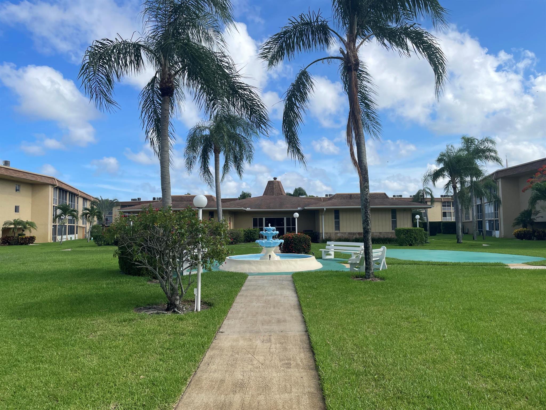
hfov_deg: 67.3
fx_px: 410
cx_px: 273
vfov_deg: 53.1
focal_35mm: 26
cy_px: 205
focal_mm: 4.2
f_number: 1.6
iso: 32
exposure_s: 1/3509
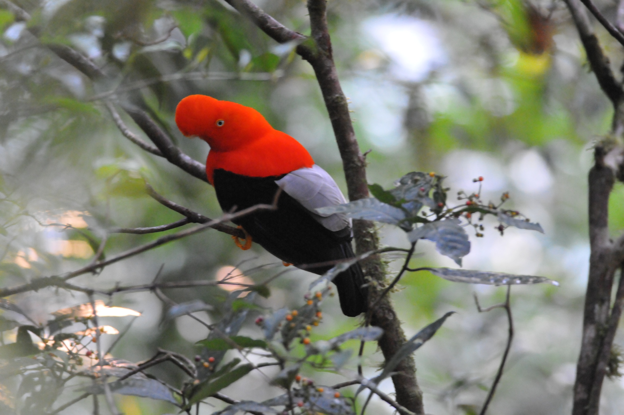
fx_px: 10906
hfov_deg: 3.3
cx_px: 312
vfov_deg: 2.2
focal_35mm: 630
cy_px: 208
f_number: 5.6
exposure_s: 1/40
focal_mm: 420
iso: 3200
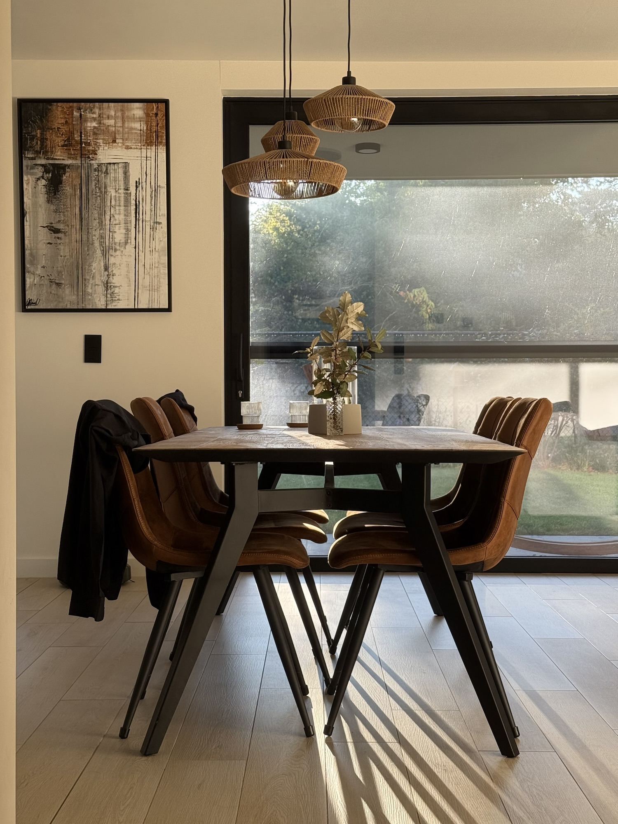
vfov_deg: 39.7
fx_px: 1143
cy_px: 412
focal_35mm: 48
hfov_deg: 30.3
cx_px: 309
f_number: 1.78
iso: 64
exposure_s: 1/223
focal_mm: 6.76
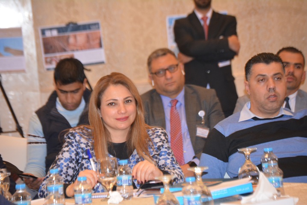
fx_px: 1536
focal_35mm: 180
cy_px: 102
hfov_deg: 11.4
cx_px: 154
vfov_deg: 7.6
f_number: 4.8
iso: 1800
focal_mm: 120
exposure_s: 1/60
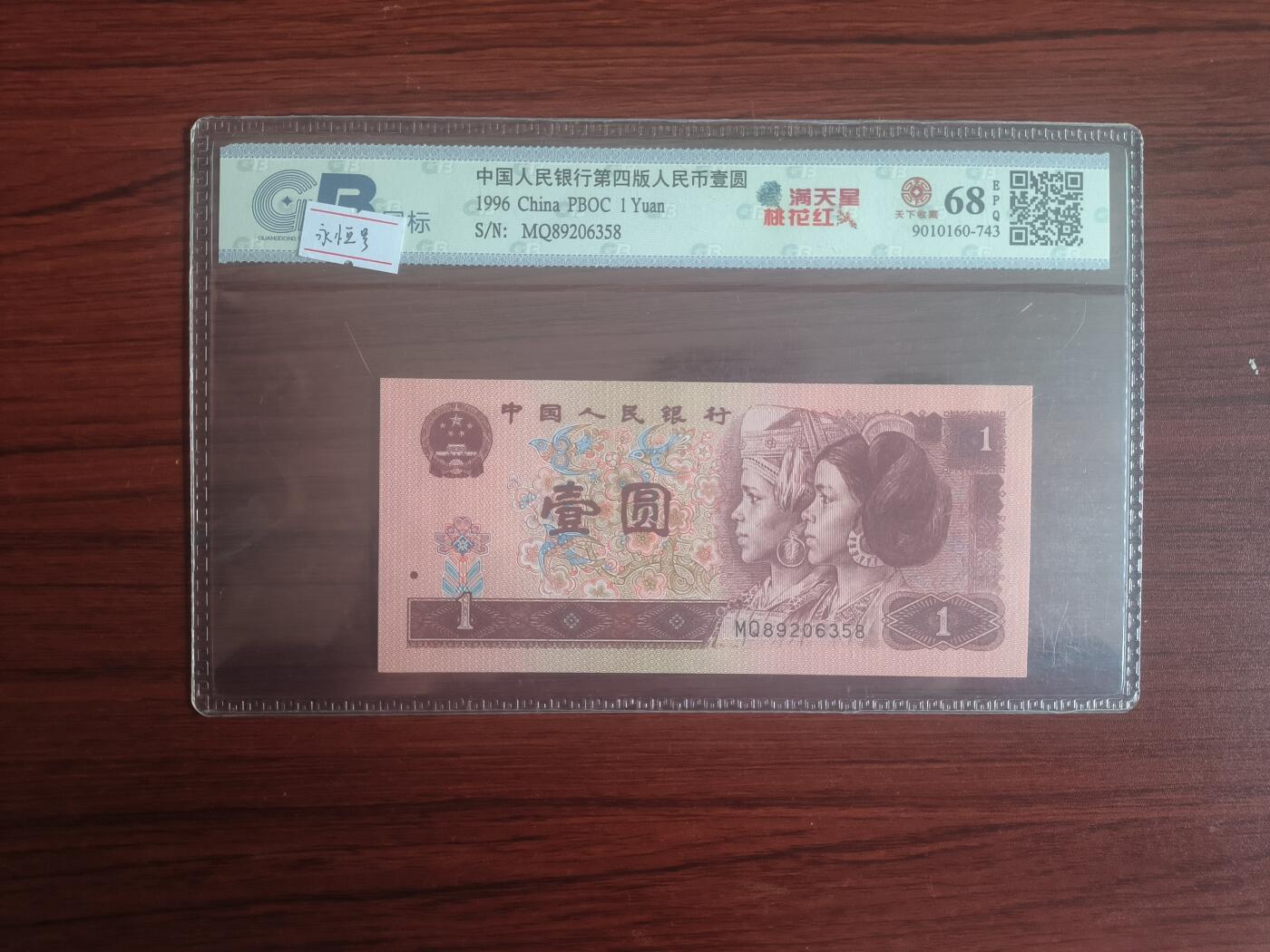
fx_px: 917
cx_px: 635
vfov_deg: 54.9
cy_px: 476
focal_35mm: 25
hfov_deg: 69.4
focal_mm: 4.71
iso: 704
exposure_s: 1/50
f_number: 1.79
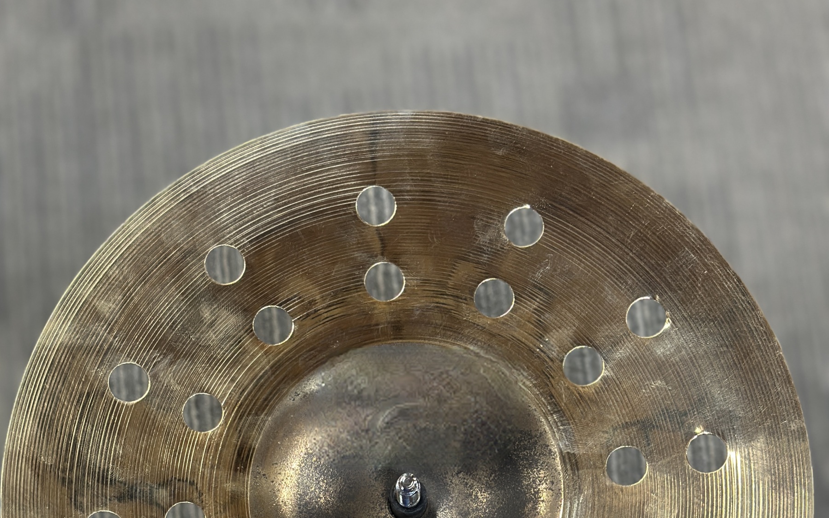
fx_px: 1536
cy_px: 525
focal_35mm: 68
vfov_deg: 18.6
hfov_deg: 30.2
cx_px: 414
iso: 160
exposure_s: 1/60
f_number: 1.78
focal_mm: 6.86
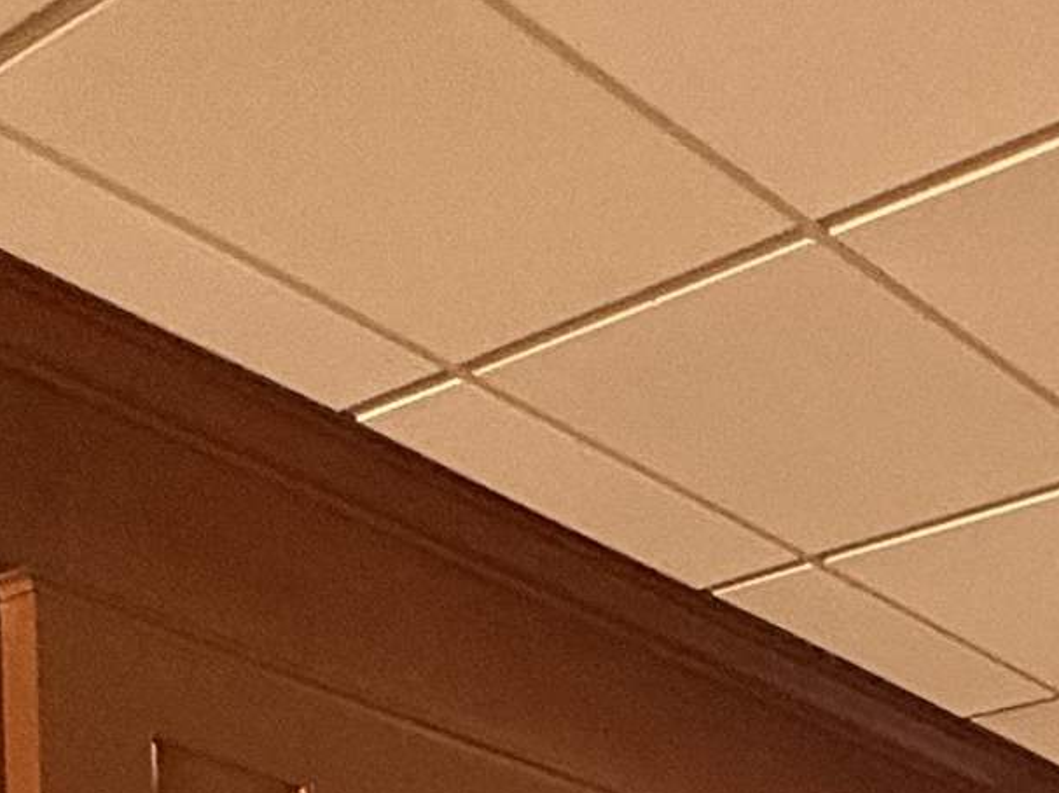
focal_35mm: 71
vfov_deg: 15.4
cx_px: 1353
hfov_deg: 24.2
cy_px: 1698
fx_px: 2171
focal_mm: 2.22
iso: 400
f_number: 2.2
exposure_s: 1/86
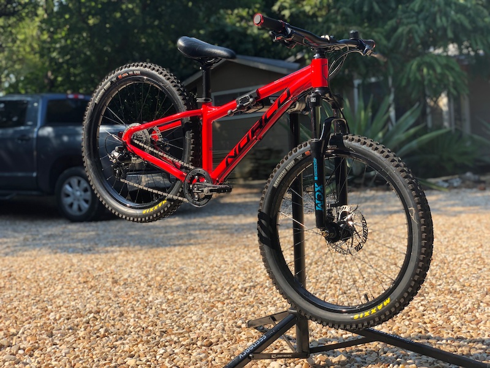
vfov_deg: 28.0
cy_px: 184
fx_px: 736
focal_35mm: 52
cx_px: 245
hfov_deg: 36.8
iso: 16
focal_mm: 6
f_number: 2.4
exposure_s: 1/352
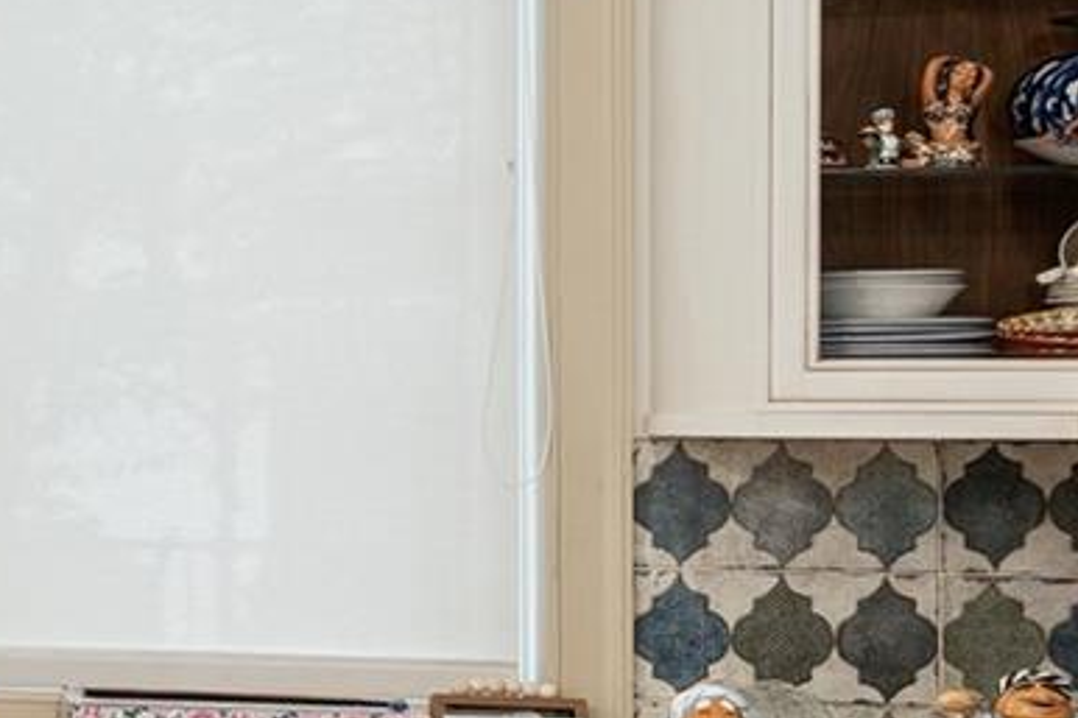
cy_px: 305
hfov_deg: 17.1
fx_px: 2544
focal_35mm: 85
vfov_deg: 16.1
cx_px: -1109
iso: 200
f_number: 9
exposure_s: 1/10
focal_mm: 16
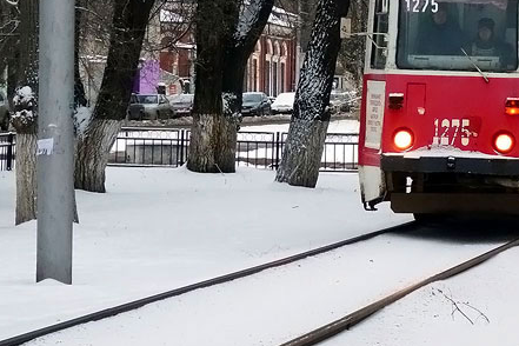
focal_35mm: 193
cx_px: 432
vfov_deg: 7.0
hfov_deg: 10.6
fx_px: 2782
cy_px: -100
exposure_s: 1/500
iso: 640
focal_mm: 26.26
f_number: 4
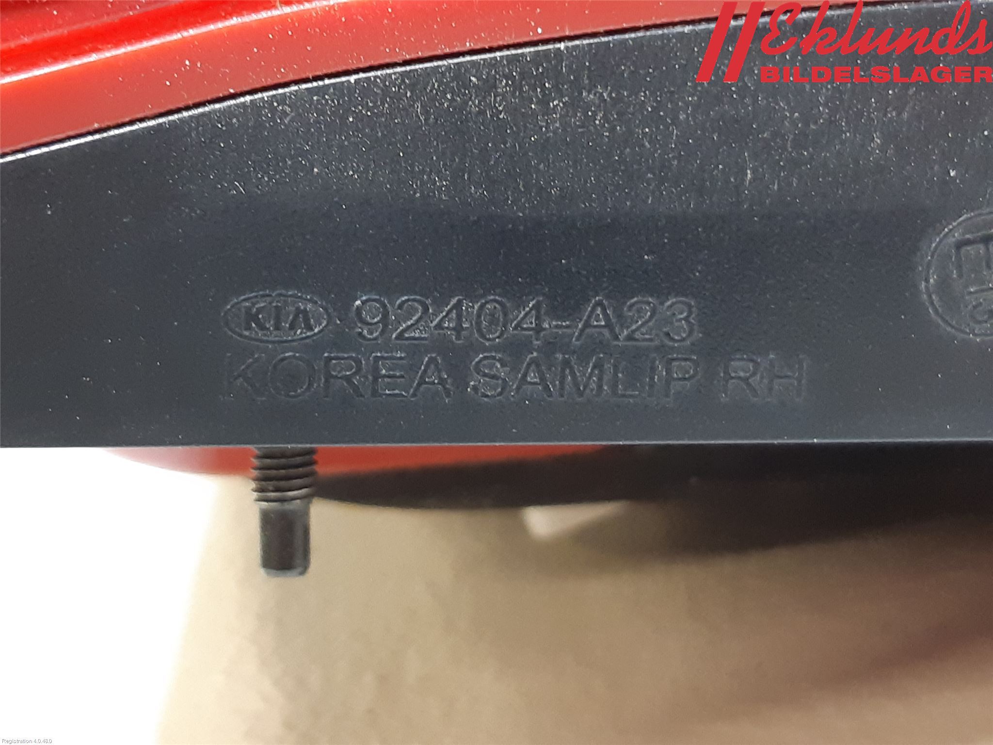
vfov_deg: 53.1
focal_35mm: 26
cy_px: 372
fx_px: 746
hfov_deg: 67.3
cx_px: 496
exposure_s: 1/33
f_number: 1.7
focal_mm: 3.93
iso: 250
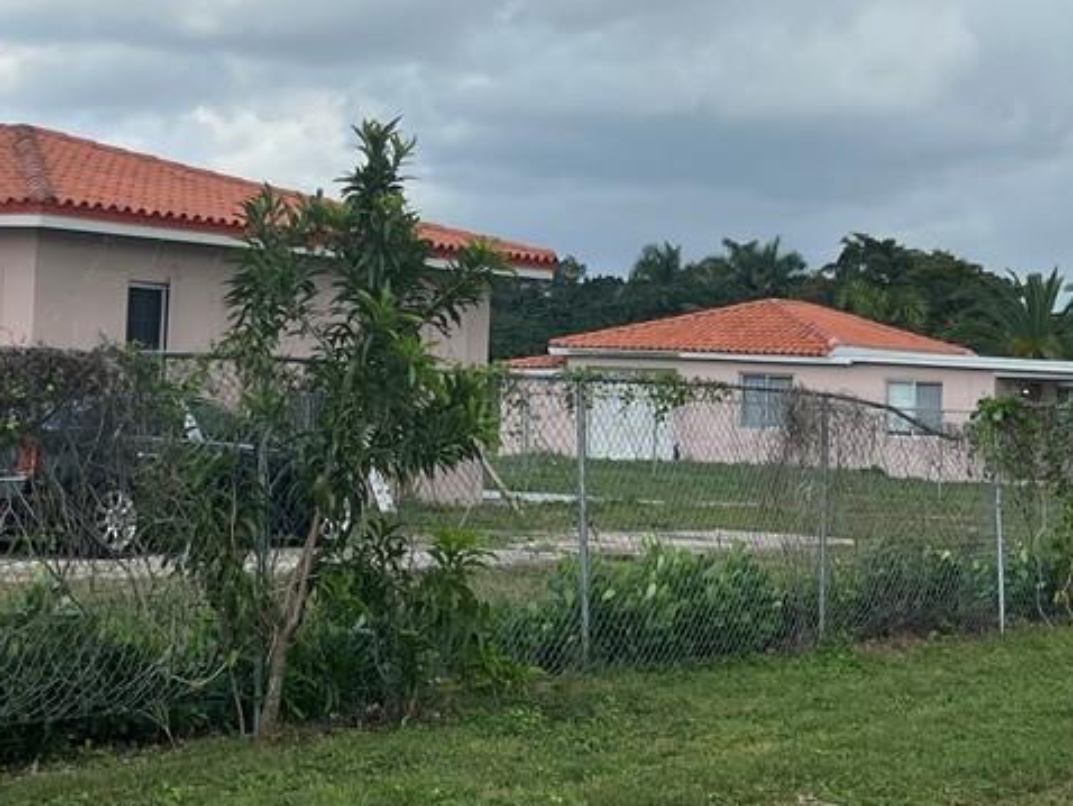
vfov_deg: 16.9
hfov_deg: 22.5
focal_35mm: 87
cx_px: 476
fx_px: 2698
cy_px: 267
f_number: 1.5
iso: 50
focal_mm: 5.7
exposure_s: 1/3257
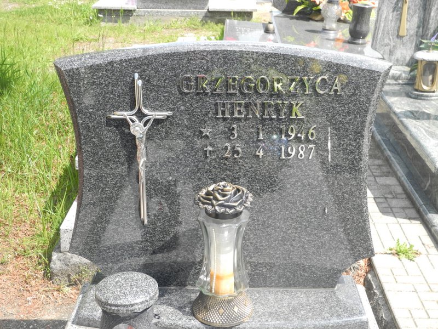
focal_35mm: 55
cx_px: 219
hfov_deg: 34.9
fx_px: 696
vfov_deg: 26.6
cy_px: 164
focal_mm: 11.8
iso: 100
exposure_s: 1/320
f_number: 3.5
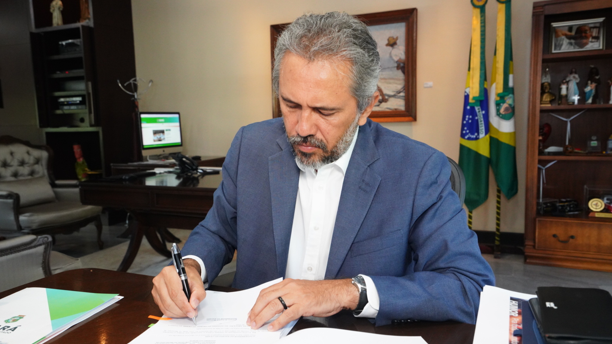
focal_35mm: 30
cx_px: 300
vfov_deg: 38.9
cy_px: 178
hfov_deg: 64.3
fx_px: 487
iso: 5000
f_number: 6.3
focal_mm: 28
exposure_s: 1/160
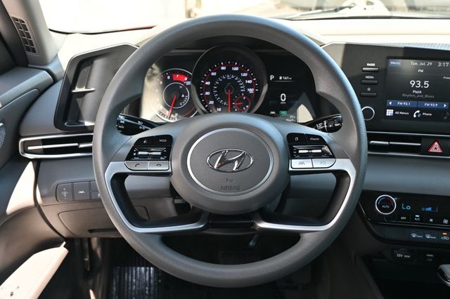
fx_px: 543
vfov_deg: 30.8
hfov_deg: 45.0
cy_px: 150
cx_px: 225
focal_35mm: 44
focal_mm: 29
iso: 400
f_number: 4.8
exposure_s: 1/125
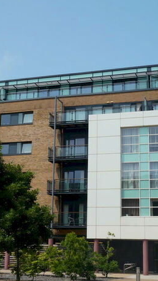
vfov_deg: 35.0
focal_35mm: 60
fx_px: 446
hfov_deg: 20.1
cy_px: 139
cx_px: 65
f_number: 16
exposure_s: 1/160
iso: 200
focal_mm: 25
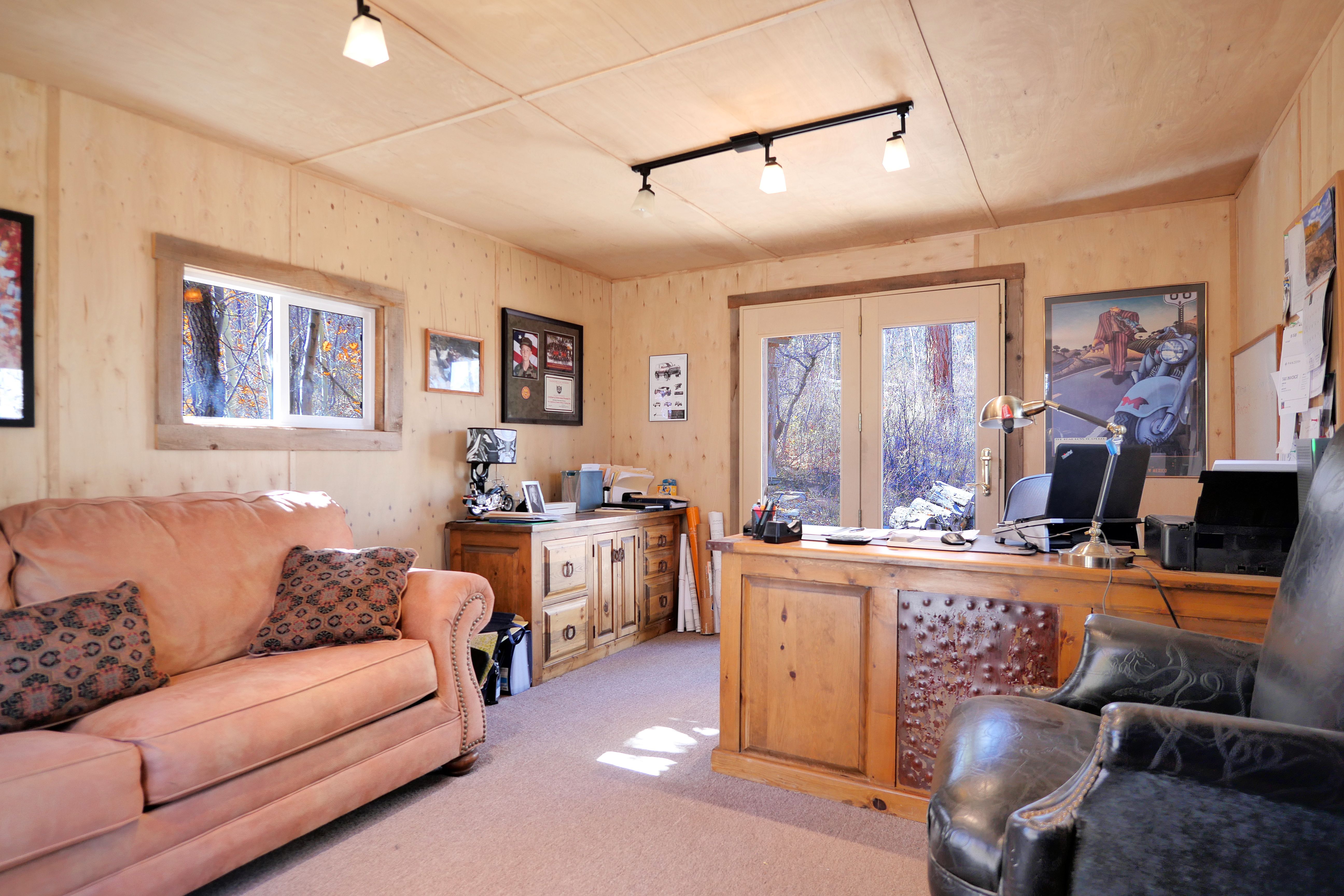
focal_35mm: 18
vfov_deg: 67.4
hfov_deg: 90.0
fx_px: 672
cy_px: 448
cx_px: 672
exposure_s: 1/250
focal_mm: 9
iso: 800
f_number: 2.5
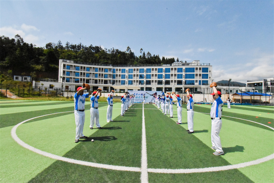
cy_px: 92
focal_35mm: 15
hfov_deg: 100.4
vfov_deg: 77.3
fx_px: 114
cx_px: 137
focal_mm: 10
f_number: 22
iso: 10000
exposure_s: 1/4000
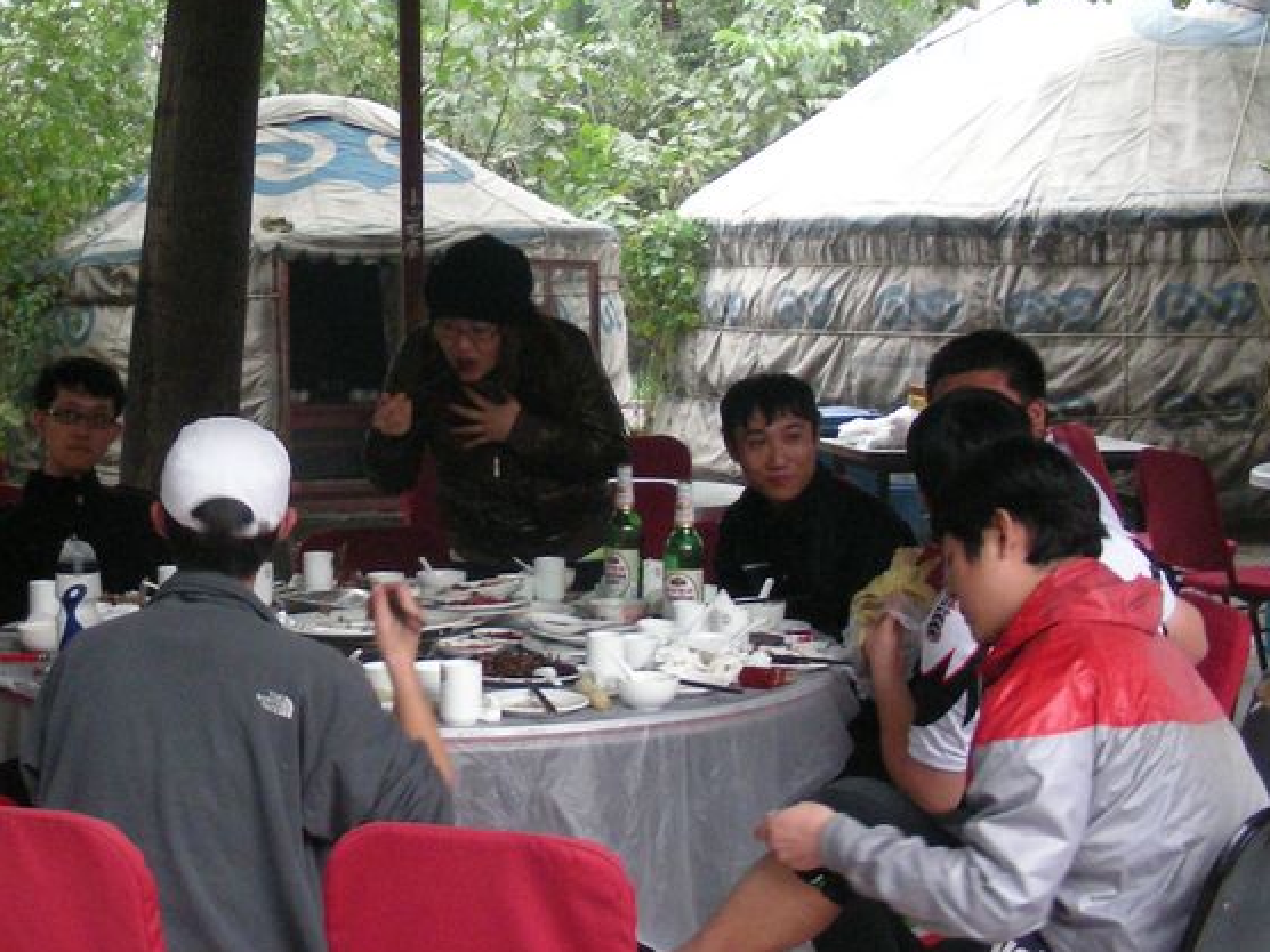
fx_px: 2458
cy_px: 392
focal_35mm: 67
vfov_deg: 21.9
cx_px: 240
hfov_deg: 28.3
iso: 200
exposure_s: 1/26.8
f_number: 3.5
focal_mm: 6.3
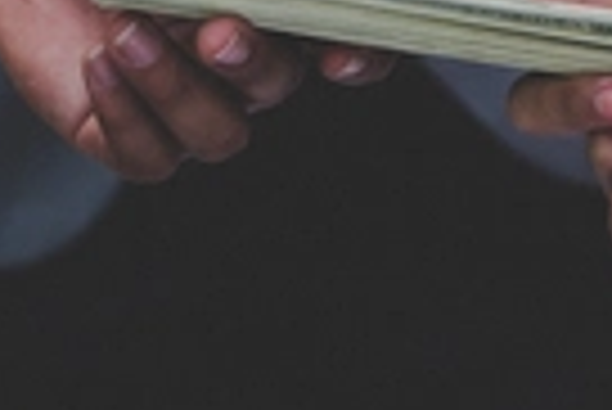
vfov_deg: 5.4
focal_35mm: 257
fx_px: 4374
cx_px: 414
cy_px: 340
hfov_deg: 8.0
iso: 125
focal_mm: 50
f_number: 2.5
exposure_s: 1/800
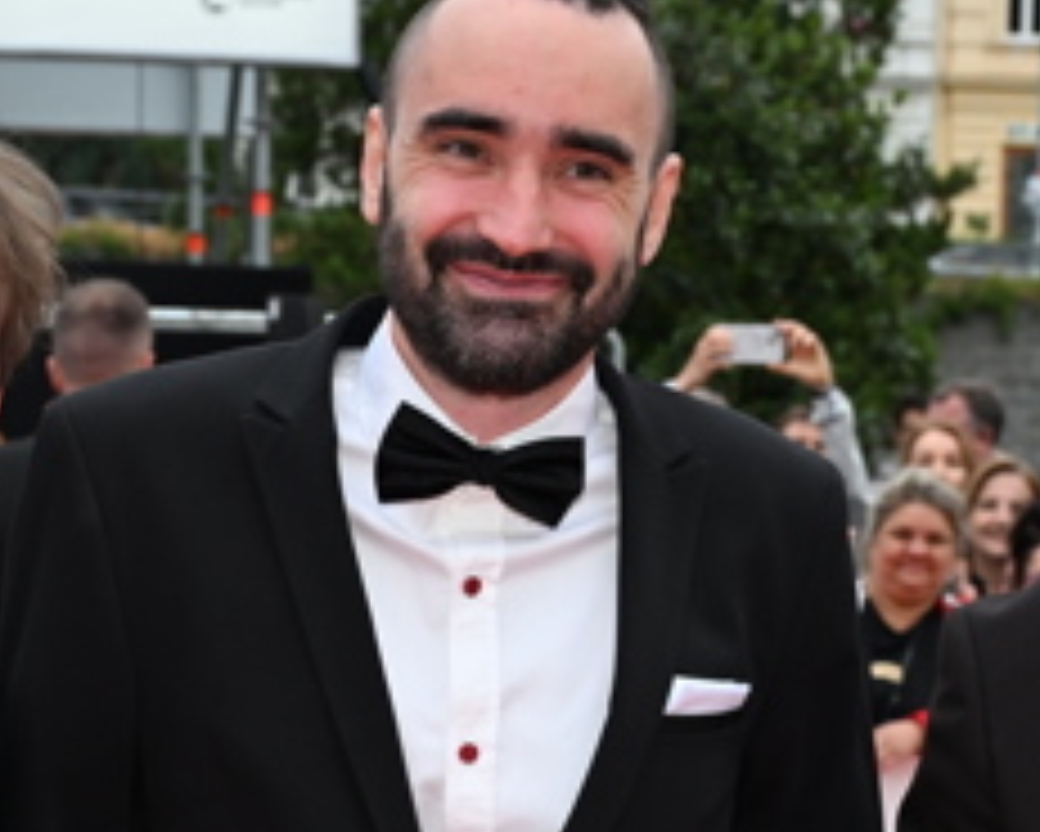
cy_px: 890
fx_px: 3449
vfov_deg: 13.5
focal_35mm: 112
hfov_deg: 17.1
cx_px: 536
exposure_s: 1/250
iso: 800
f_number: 5.6
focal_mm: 40
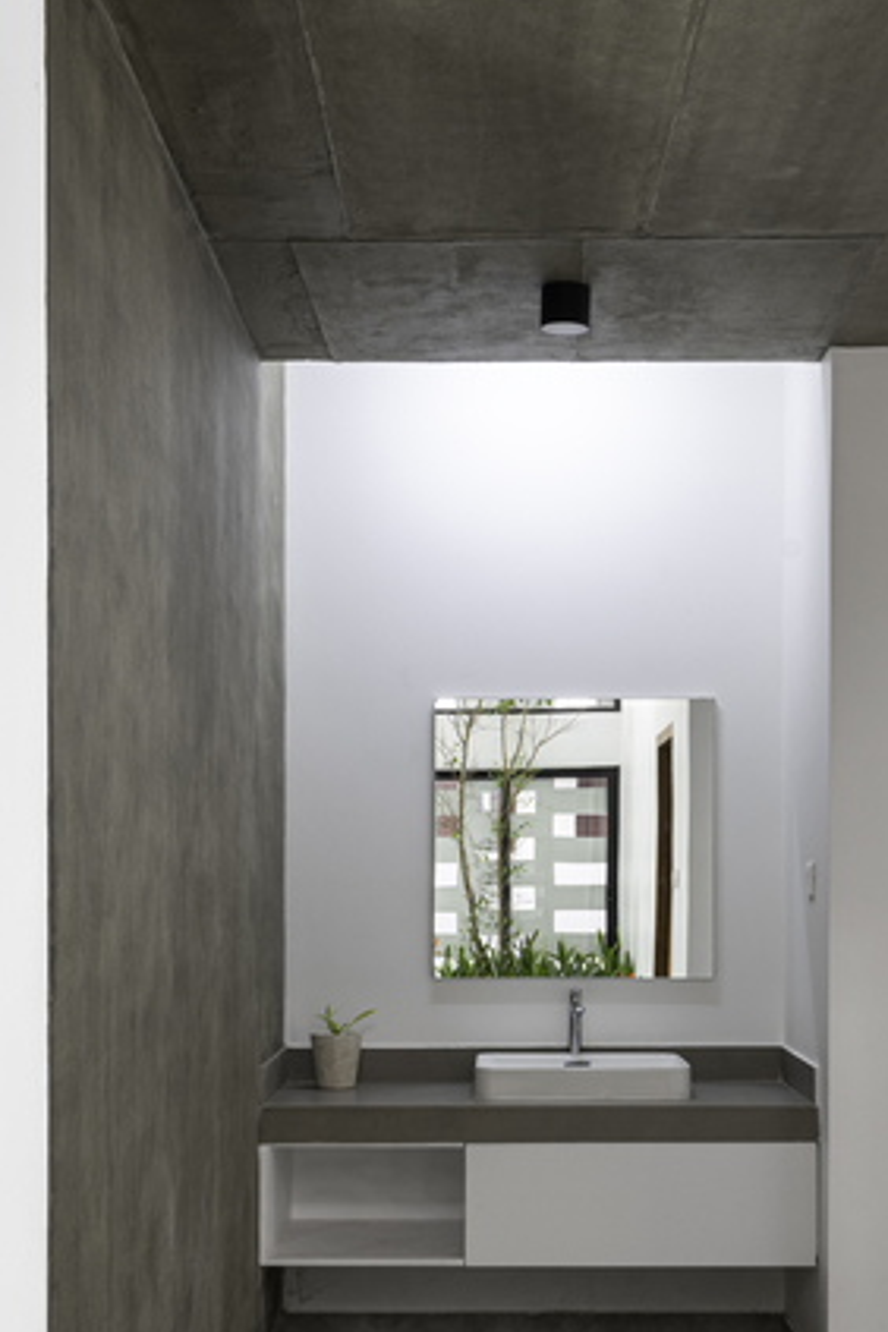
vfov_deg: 37.7
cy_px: 901
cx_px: 546
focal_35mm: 52
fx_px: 1924
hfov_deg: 25.9
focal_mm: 22
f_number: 11
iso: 100
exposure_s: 1/4
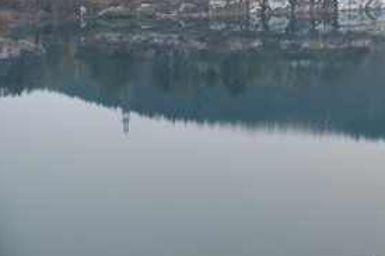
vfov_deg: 13.5
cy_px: -32
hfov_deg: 18.5
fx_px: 1058
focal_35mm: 99
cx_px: 556
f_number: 4
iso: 400
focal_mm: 34
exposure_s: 1/60
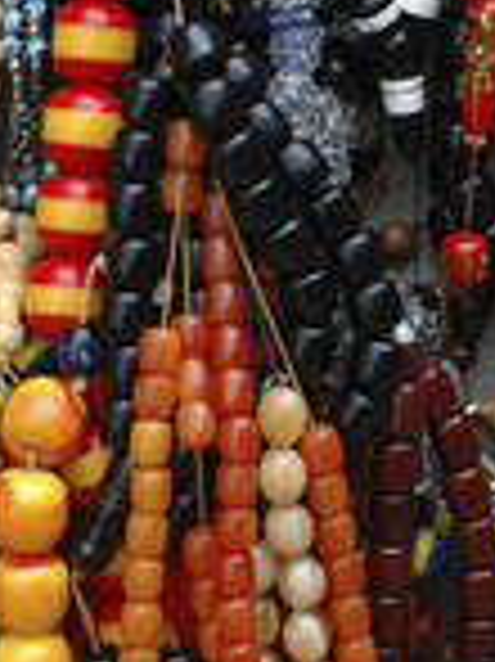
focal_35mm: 256
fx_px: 4888
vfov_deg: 7.7
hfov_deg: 5.8
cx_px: 97
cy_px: 198
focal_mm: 62
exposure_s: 1/125
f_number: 5.6
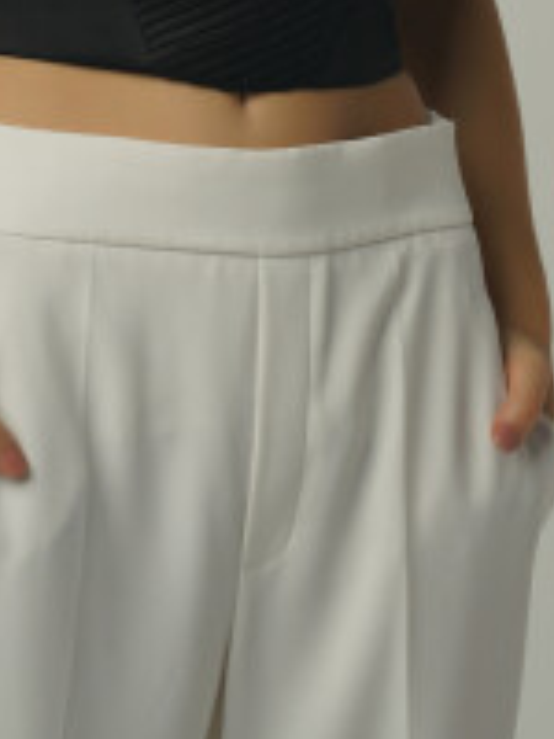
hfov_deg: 3.5
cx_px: 185
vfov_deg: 4.6
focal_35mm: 426
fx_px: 9090
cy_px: -196
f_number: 9
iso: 100
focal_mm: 164
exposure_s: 1/125
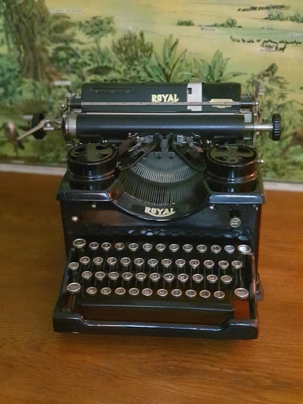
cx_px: 152
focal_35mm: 52
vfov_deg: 36.8
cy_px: 202
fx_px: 607
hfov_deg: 28.0
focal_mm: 6
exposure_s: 1/17
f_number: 2.4
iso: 1600
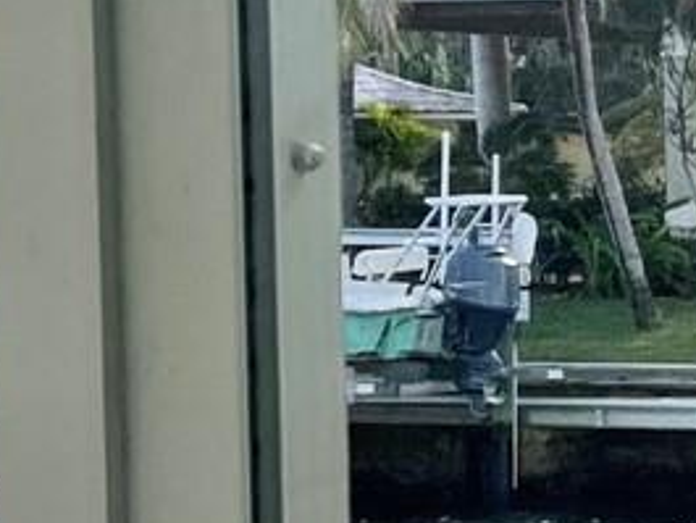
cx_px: 1492
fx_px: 3158
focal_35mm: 157
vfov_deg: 9.5
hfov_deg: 11.1
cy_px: 284
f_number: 1.6
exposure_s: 1/1212
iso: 32
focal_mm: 5.1
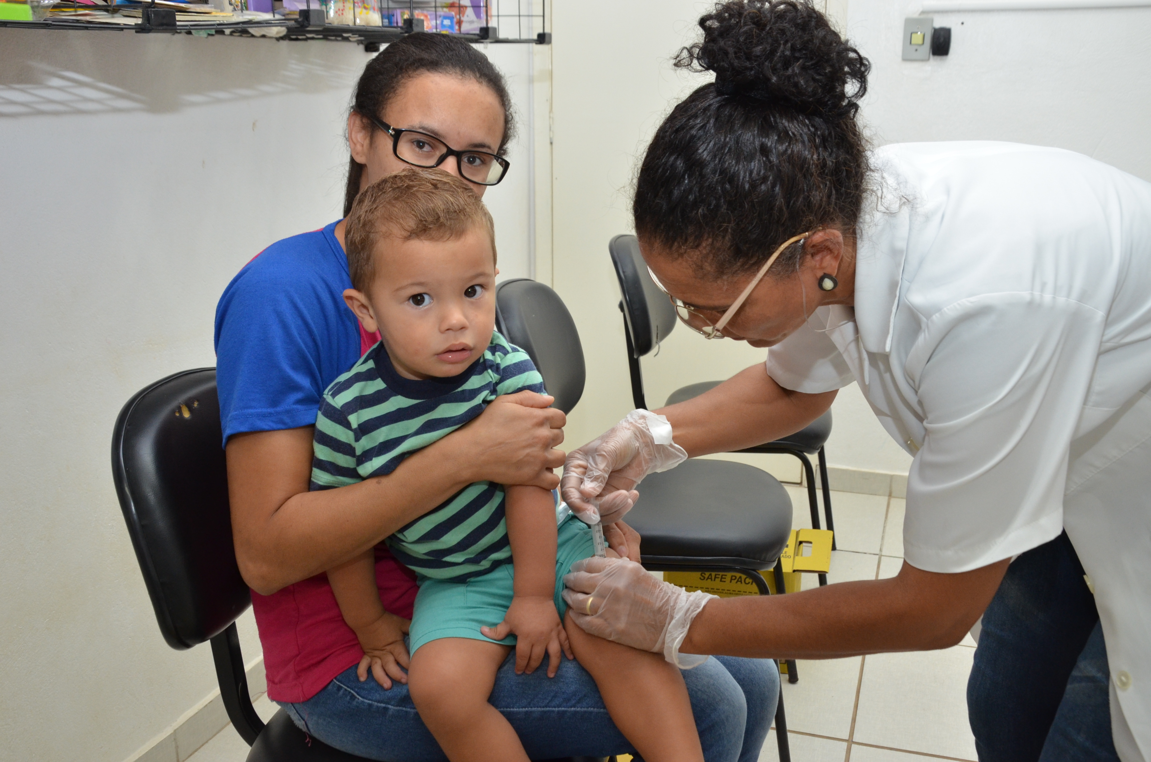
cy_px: 381
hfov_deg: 53.2
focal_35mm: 36
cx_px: 576
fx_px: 1149
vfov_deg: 36.7
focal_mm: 24
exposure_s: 1/60
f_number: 7.1
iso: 800
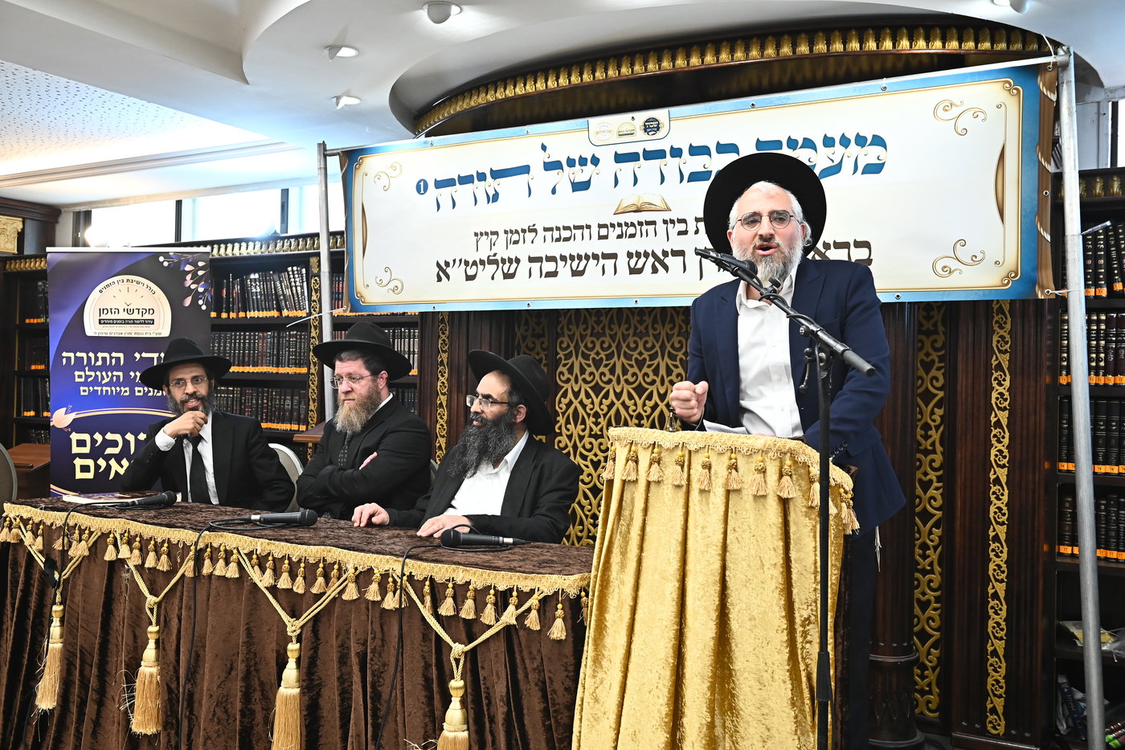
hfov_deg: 58.7
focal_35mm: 32
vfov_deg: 41.1
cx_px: 562
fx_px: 1000
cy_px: 375
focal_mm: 32
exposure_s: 1/200
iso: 2000
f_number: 5.6
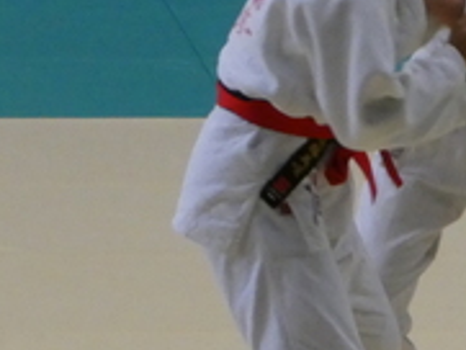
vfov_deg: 2.9
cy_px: 215
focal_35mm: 516
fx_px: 6951
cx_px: 238
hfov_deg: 3.8
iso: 800
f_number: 5.3
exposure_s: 1/125
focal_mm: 25.8
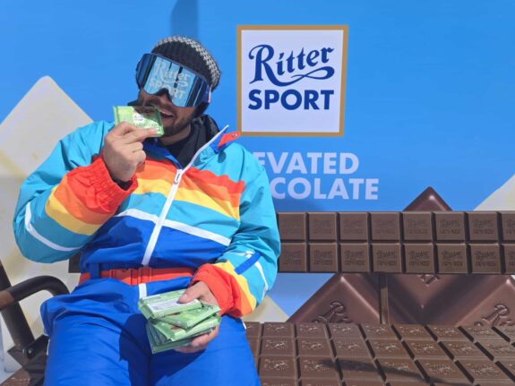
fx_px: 357
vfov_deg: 56.8
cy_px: 185
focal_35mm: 24
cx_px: 262
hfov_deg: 71.6
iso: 25
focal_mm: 5.4
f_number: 1.8
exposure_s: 1/2874
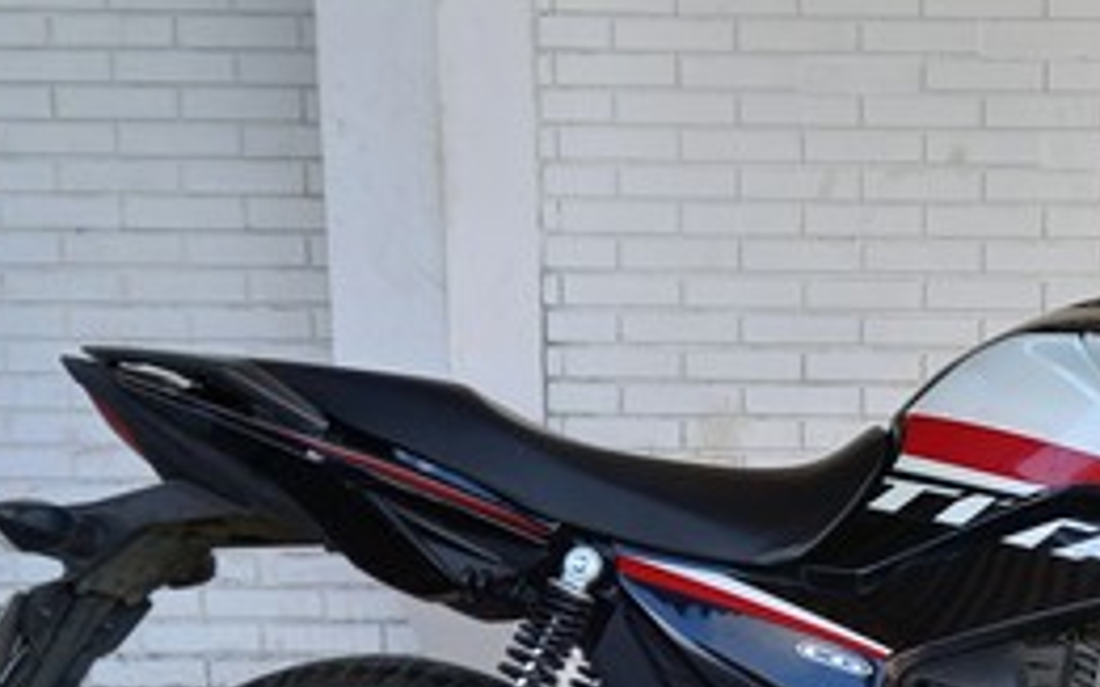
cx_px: 1020
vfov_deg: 19.7
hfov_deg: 30.0
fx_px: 1948
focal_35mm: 65
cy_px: 590
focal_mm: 4.6
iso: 50
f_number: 2
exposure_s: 1/120
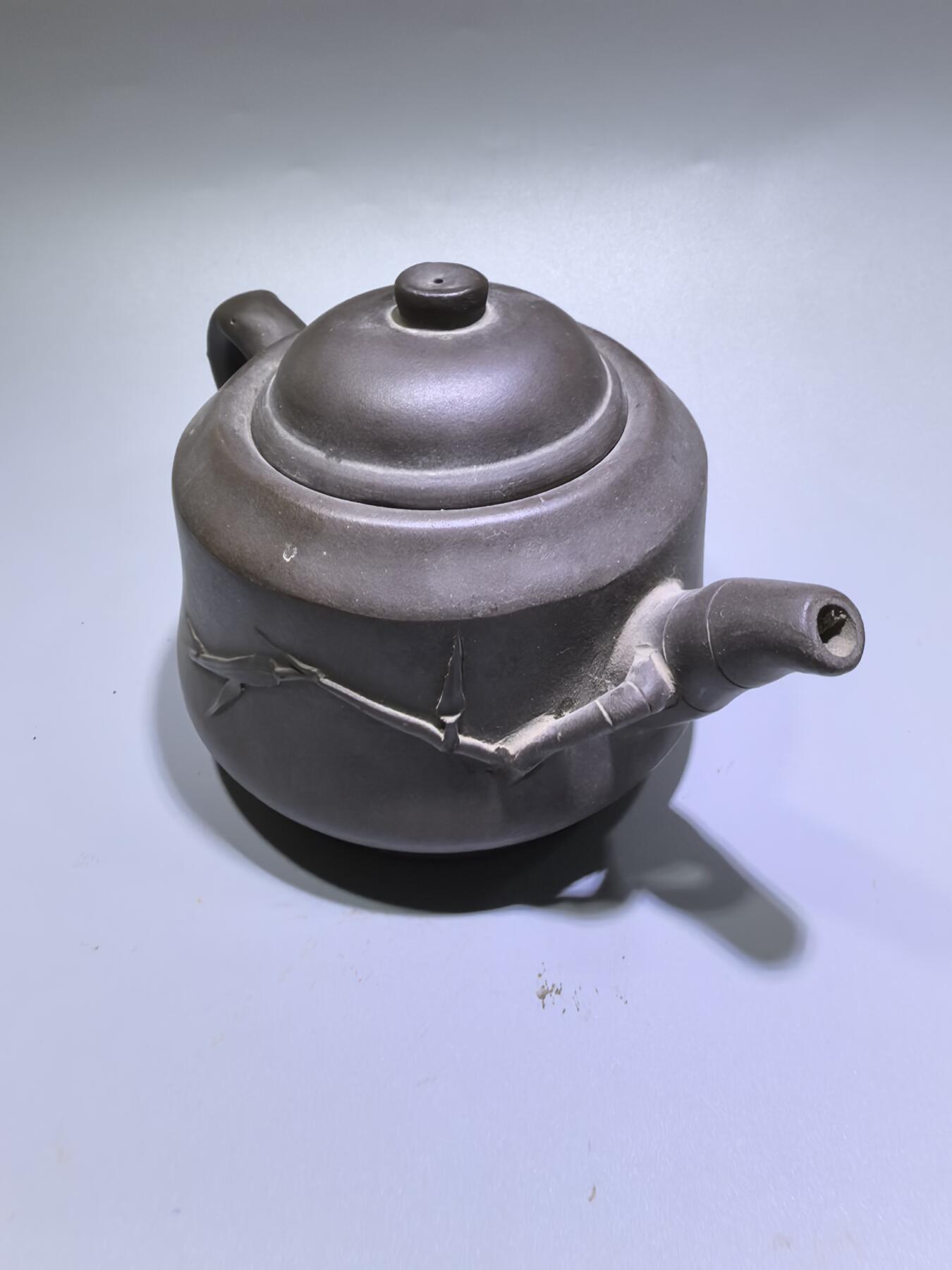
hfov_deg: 51.4
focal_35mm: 27
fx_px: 990
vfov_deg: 65.3
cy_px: 635
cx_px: 476
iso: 160
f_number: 2.2
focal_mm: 1.95
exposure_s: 1/50
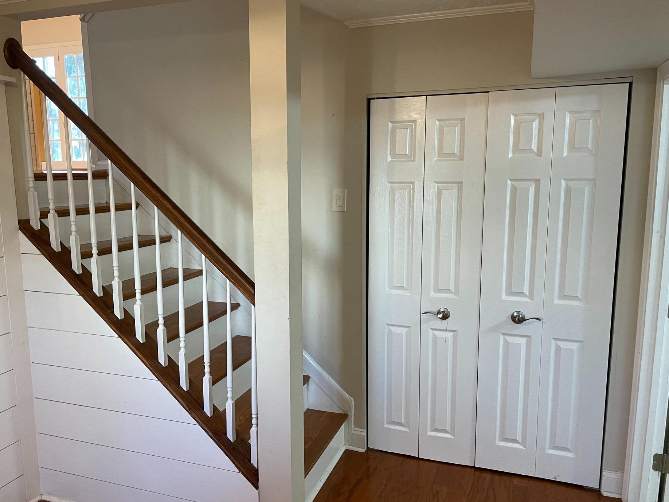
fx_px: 560
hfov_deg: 61.5
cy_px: 254
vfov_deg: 48.2
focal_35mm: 29
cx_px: 304
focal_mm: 4.2
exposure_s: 1/60
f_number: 1.6
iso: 100
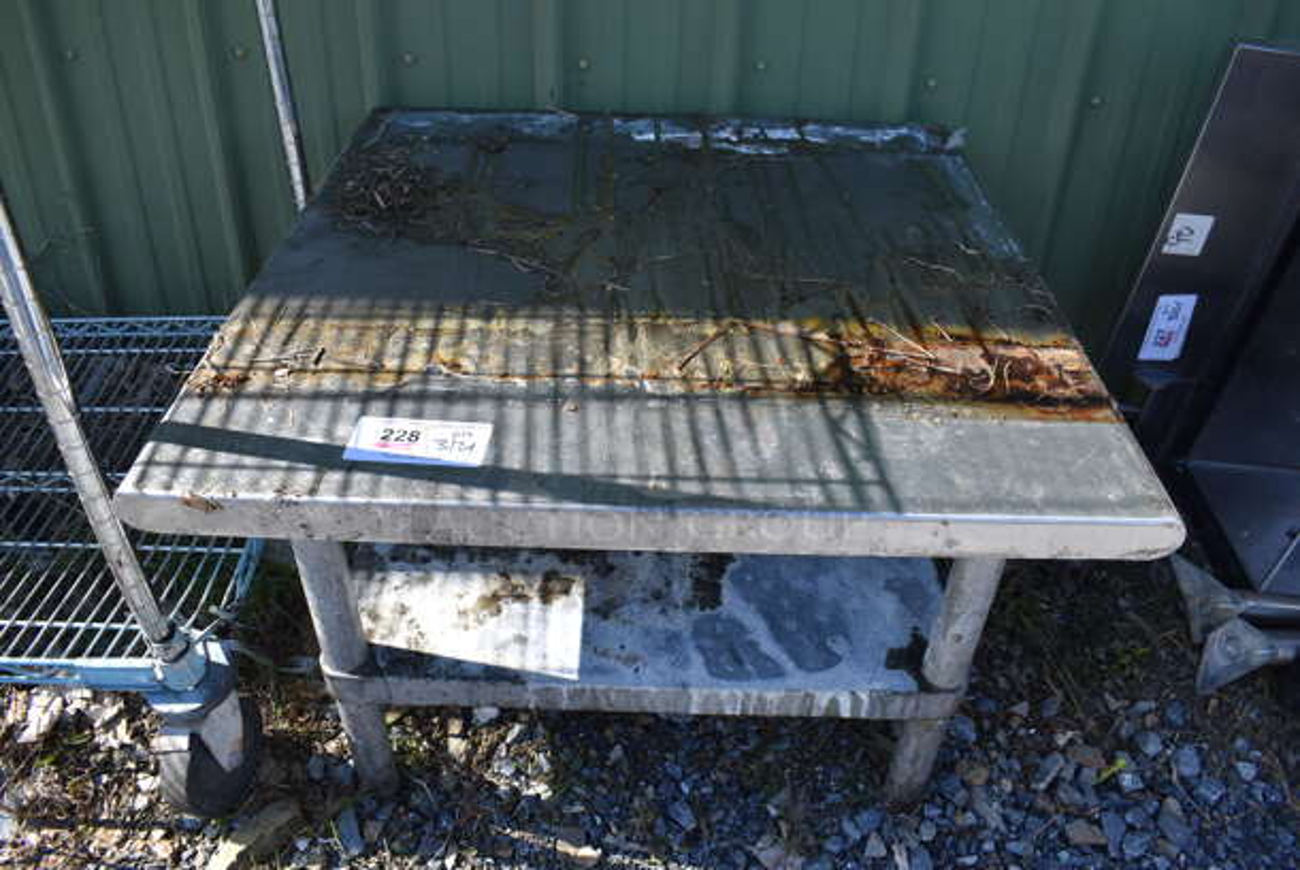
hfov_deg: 67.3
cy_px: 435
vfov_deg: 48.0
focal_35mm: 27
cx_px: 650
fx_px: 976
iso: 200
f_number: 6.3
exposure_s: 1/250
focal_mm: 18
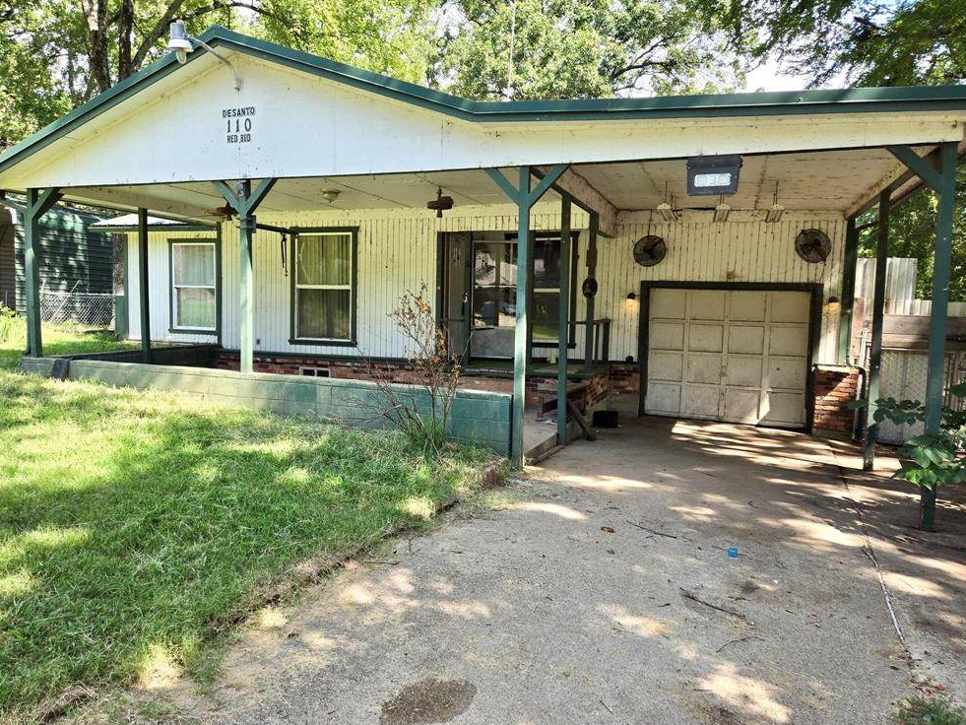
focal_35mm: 24
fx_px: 670
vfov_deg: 56.8
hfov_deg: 71.6
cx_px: 471
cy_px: 362
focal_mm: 5.4
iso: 25
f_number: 1.8
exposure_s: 1/307
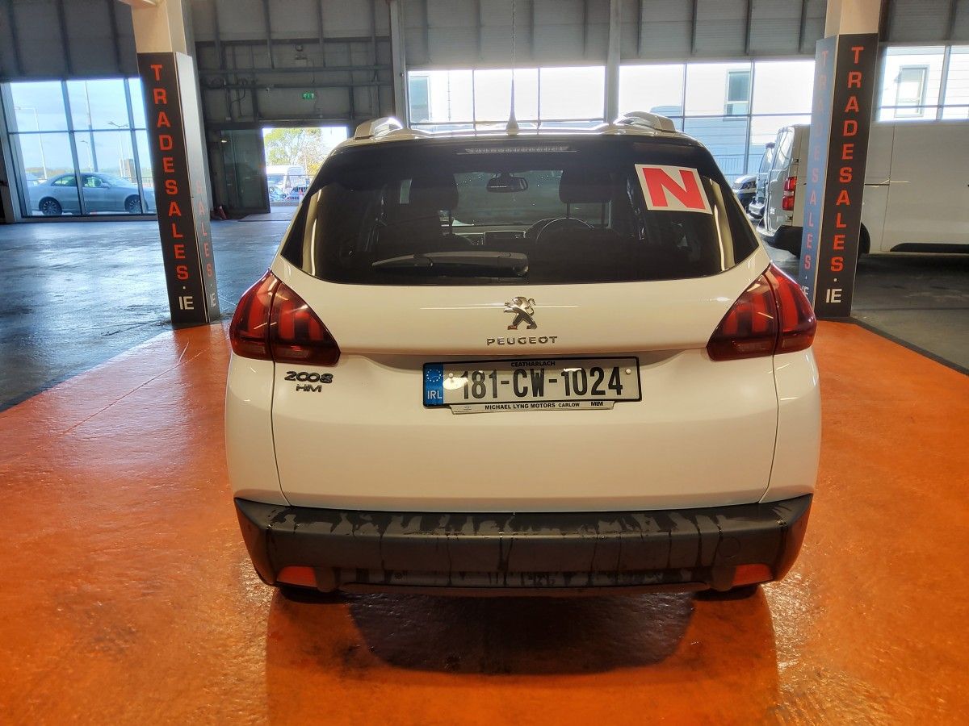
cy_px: 363
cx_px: 484
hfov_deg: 67.3
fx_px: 728
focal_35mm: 26
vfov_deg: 53.1
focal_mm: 3.08
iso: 125
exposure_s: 1/100
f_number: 2
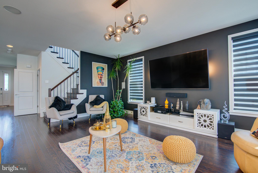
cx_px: 129
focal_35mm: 16
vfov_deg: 73.8
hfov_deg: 96.7
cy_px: 86
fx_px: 115
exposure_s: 1/15
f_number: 8
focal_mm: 16
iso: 400
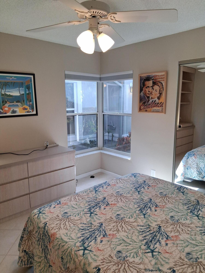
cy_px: 136
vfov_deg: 67.3
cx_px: 102
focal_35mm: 26
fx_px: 205
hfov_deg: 53.1
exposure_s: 1/120
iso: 125
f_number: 1.8
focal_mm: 3.98
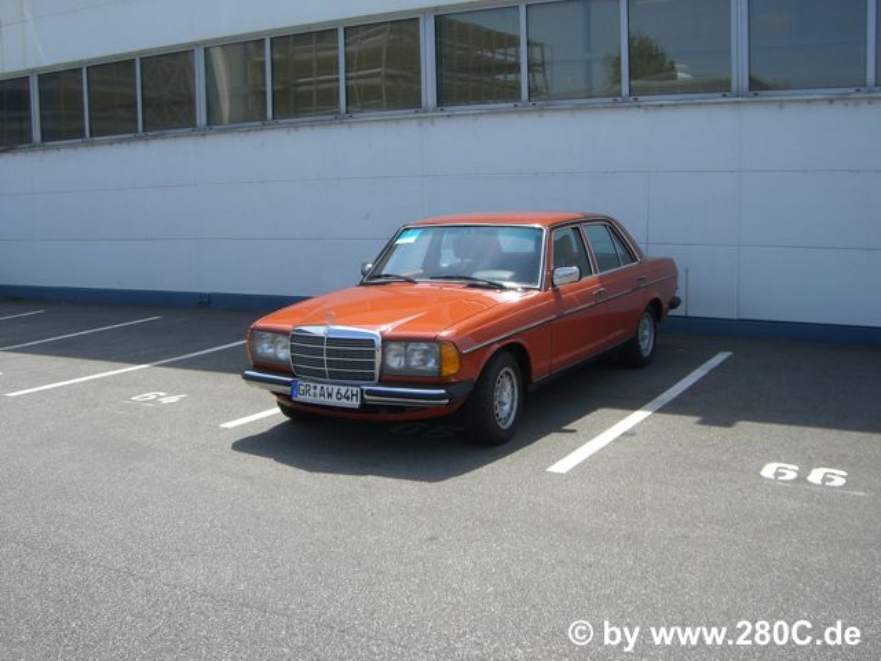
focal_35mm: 38
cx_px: 440
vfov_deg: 37.7
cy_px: 330
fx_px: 967
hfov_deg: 49.0
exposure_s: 1/400
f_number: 4.3
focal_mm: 6.2
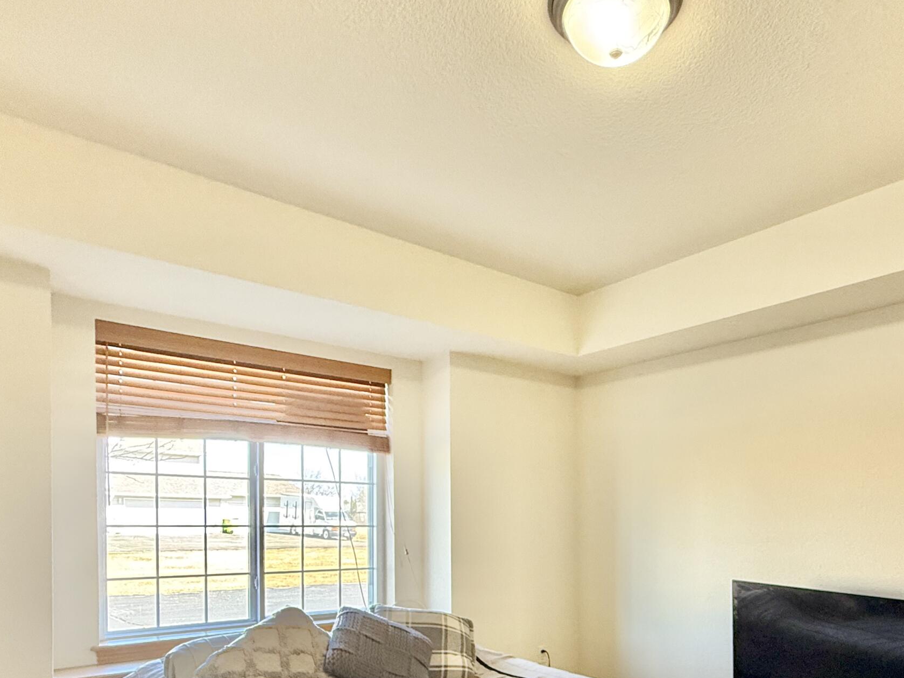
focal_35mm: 25
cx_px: 536
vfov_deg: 51.7
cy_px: 533
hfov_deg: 68.8
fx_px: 653
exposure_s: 1/120
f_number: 2.2
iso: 320
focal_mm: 2.22
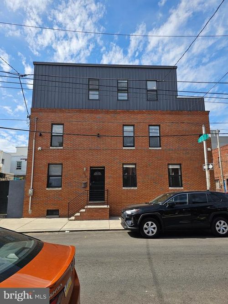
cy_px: 152
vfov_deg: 73.9
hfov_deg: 58.9
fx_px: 202
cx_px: 114
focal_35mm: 23
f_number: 1.7
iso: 10
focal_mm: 6.3
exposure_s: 1/652
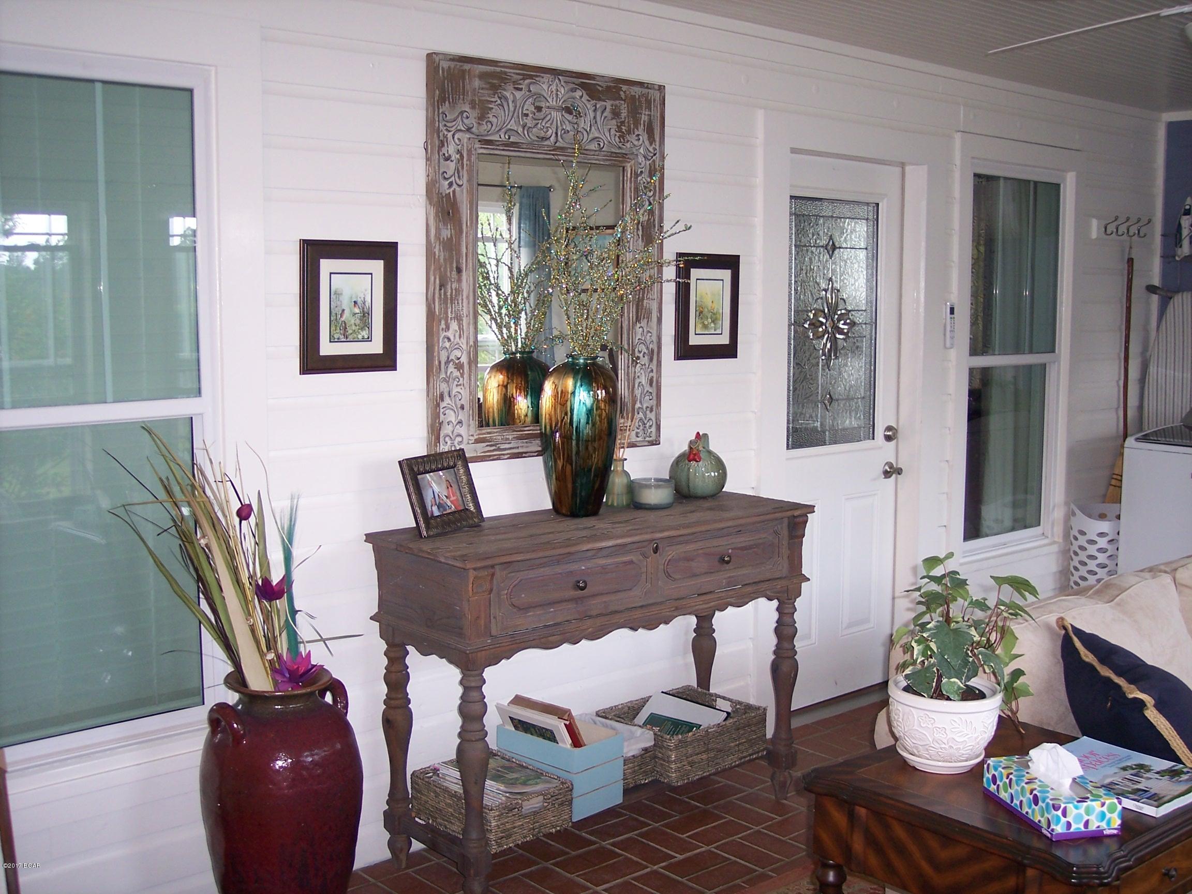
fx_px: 1343
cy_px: 447
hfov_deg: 47.9
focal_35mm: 39
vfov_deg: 36.8
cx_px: 596
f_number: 2.8
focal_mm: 8
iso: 100
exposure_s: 1/60
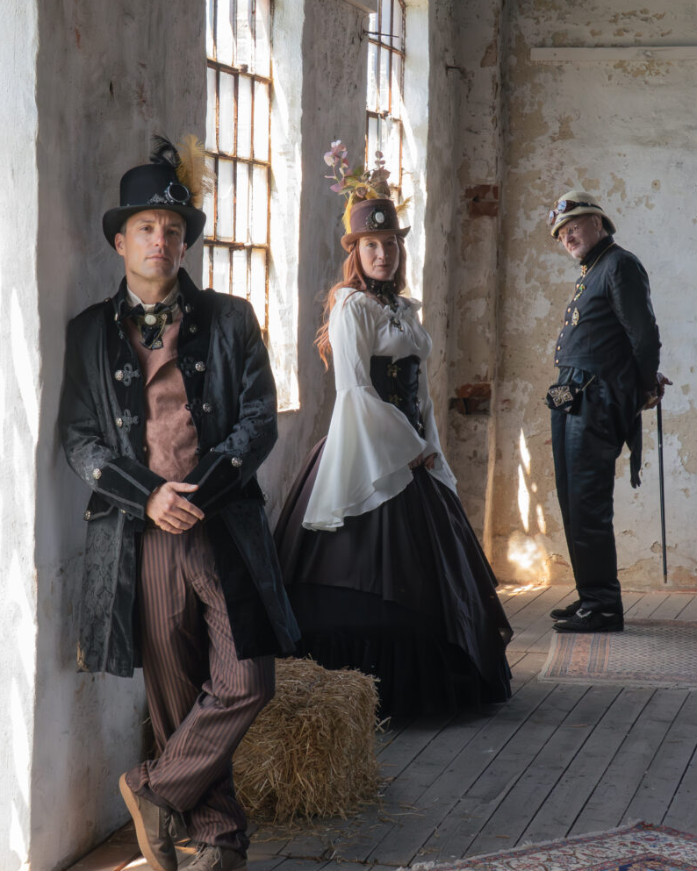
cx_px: 348
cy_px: 473
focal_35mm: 93
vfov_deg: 20.6
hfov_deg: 16.5
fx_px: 2399
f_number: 11
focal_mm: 55
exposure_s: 1/100
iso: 3200
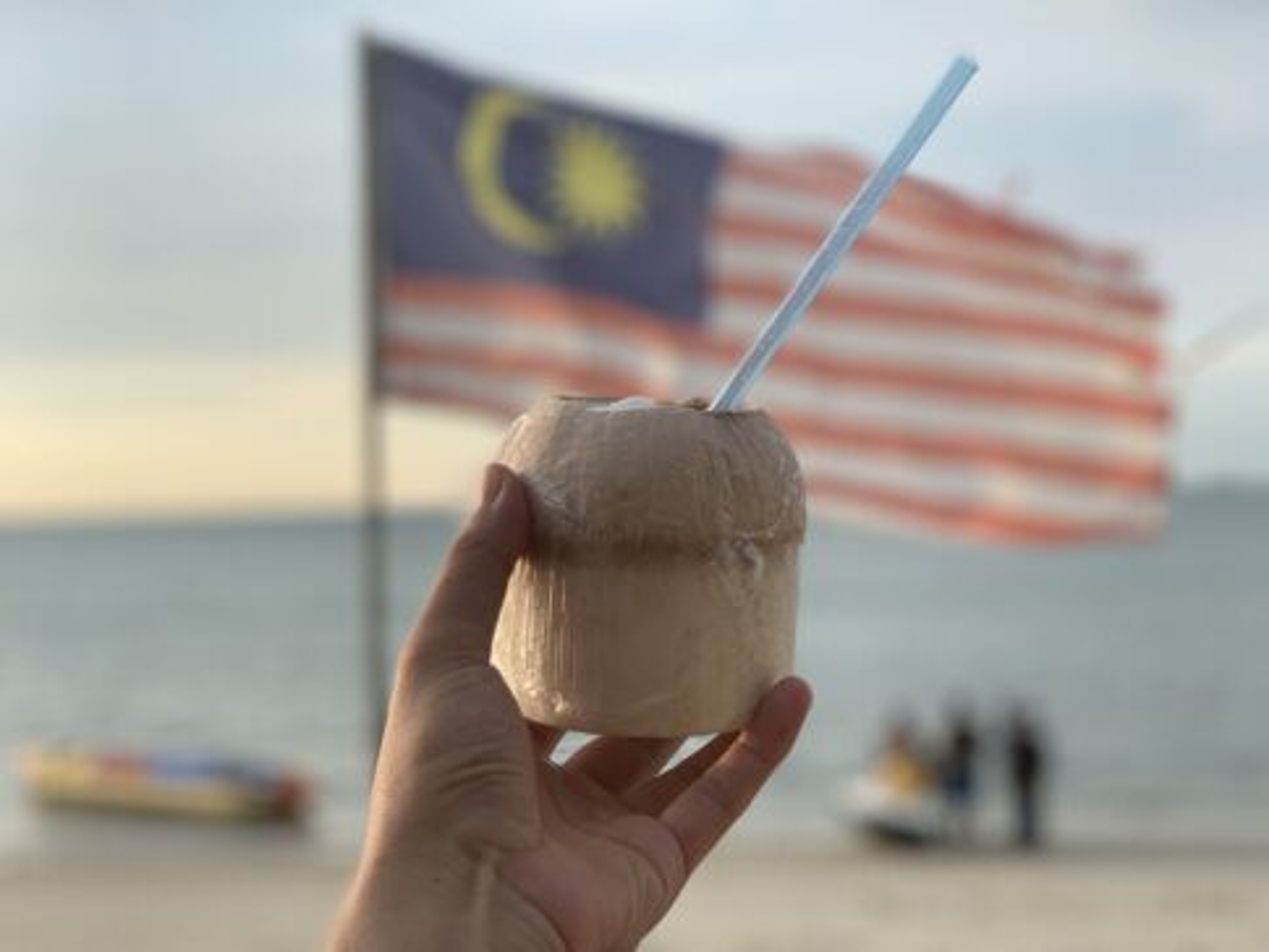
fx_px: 1907
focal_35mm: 52
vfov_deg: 28.0
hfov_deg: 36.8
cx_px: 634
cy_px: 476
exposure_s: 1/311
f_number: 2.4
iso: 16
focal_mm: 6
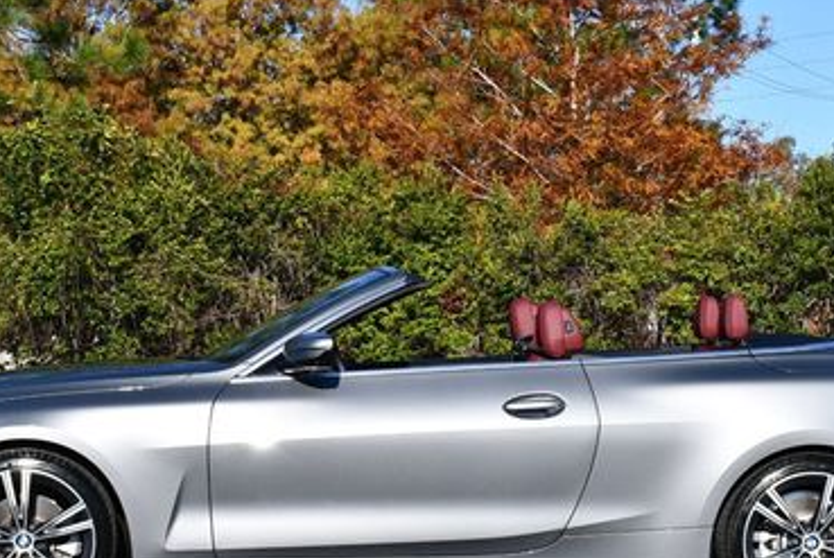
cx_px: 411
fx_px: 2575
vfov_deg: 12.4
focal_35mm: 111
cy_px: 260
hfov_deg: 18.4
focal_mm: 32
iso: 100
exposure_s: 1/320
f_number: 9
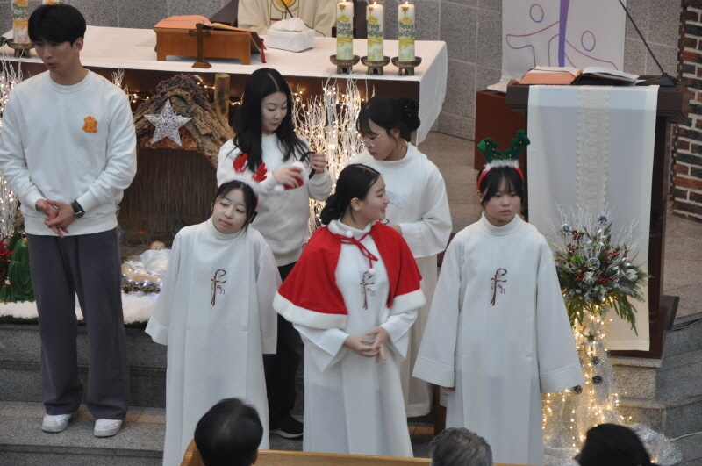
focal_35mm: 128
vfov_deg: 10.7
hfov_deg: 16.1
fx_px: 2483
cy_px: 233
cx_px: 351
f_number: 5.6
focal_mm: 85
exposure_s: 1/40
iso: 800
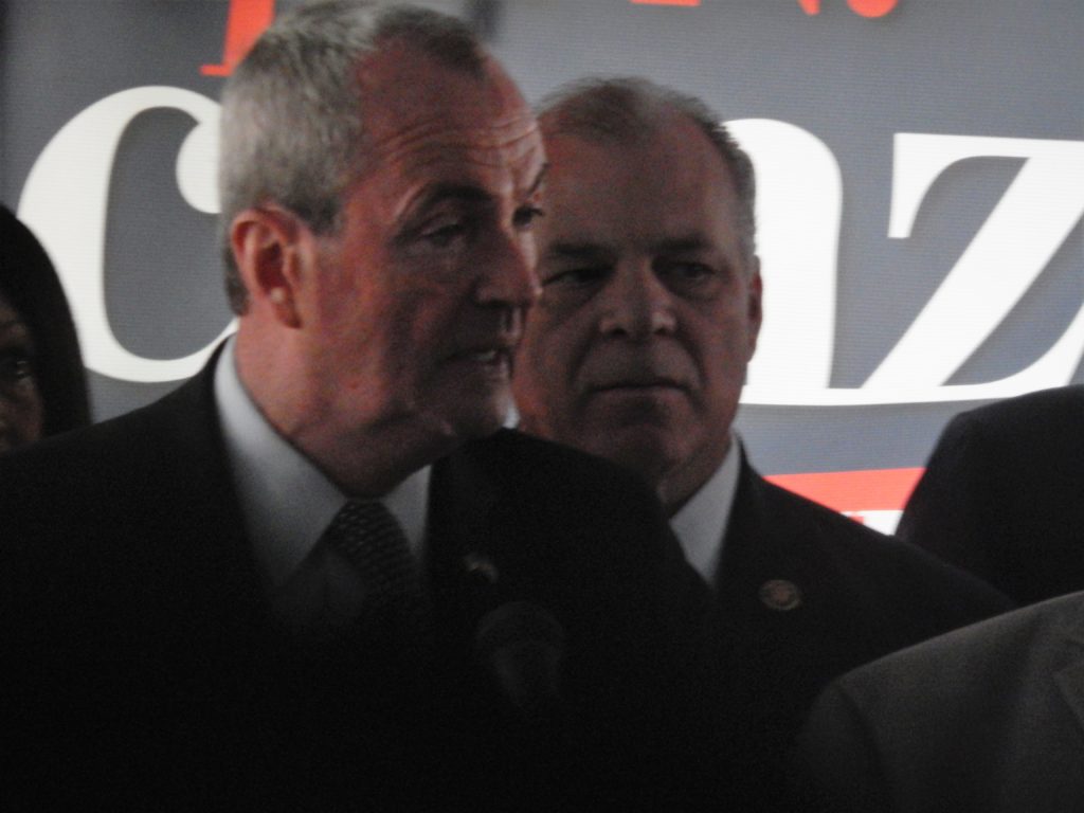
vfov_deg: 2.2
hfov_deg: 2.9
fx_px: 21138
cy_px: 406
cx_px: 542
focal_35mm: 675
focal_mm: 120
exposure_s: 1/30
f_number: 5.8
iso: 800
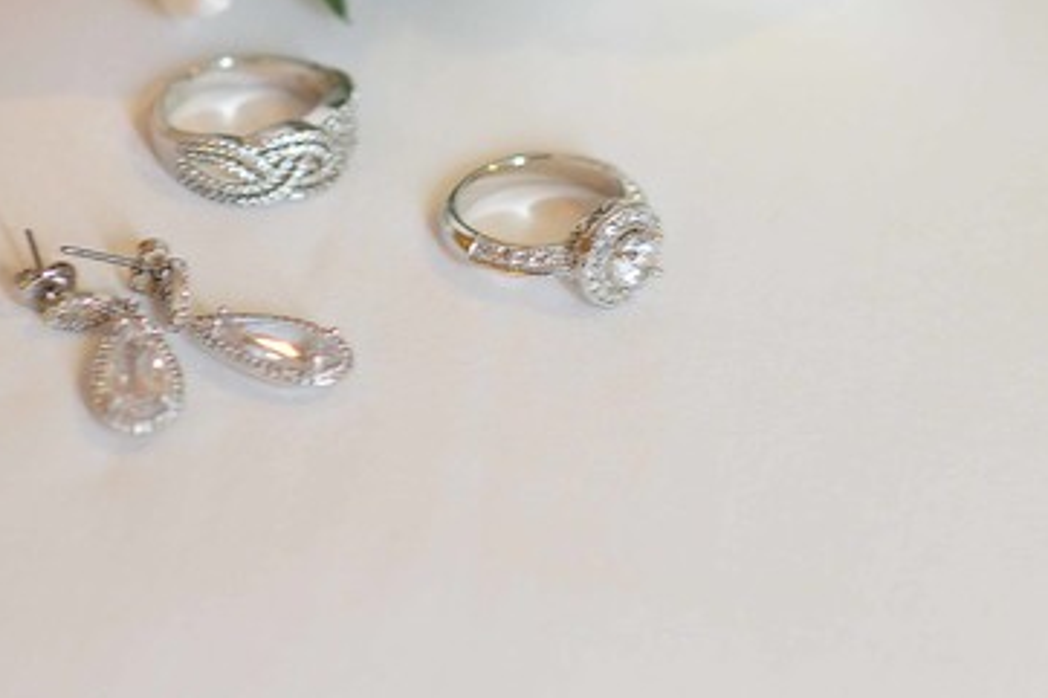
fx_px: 8205
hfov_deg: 7.3
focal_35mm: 282
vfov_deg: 4.9
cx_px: 1103
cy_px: 38
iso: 500
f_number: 2
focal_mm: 85
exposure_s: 1/50
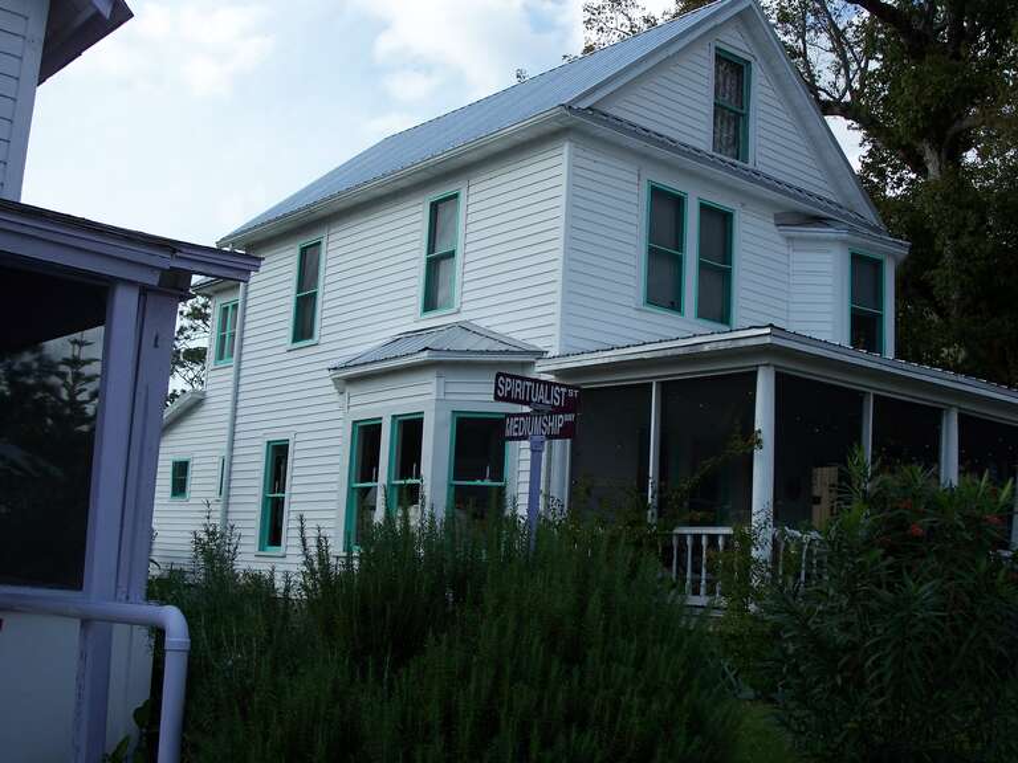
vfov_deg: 33.6
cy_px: 382
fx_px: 1265
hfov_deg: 43.9
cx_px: 509
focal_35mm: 43
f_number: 3.2
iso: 64
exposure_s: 1/640
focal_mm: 9.1
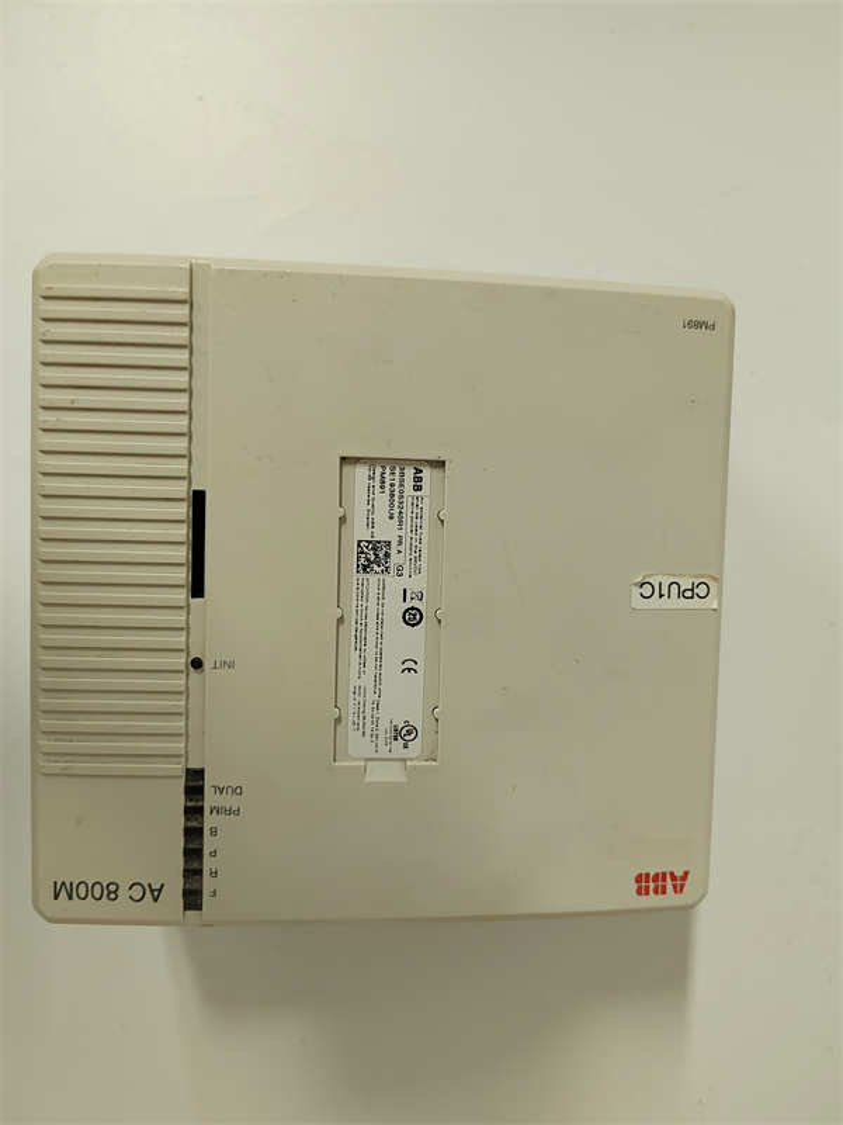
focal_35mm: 23
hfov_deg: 58.9
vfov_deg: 73.9
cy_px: 562
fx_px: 747
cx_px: 422
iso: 2144
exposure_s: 1/100
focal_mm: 5.52
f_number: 1.9
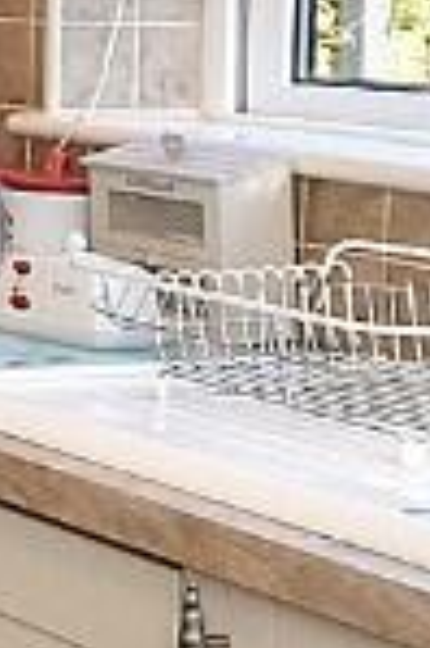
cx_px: -1016
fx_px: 2227
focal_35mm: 124
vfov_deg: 16.2
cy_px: -13
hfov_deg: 8.5
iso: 720
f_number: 5
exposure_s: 1/200
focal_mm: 12
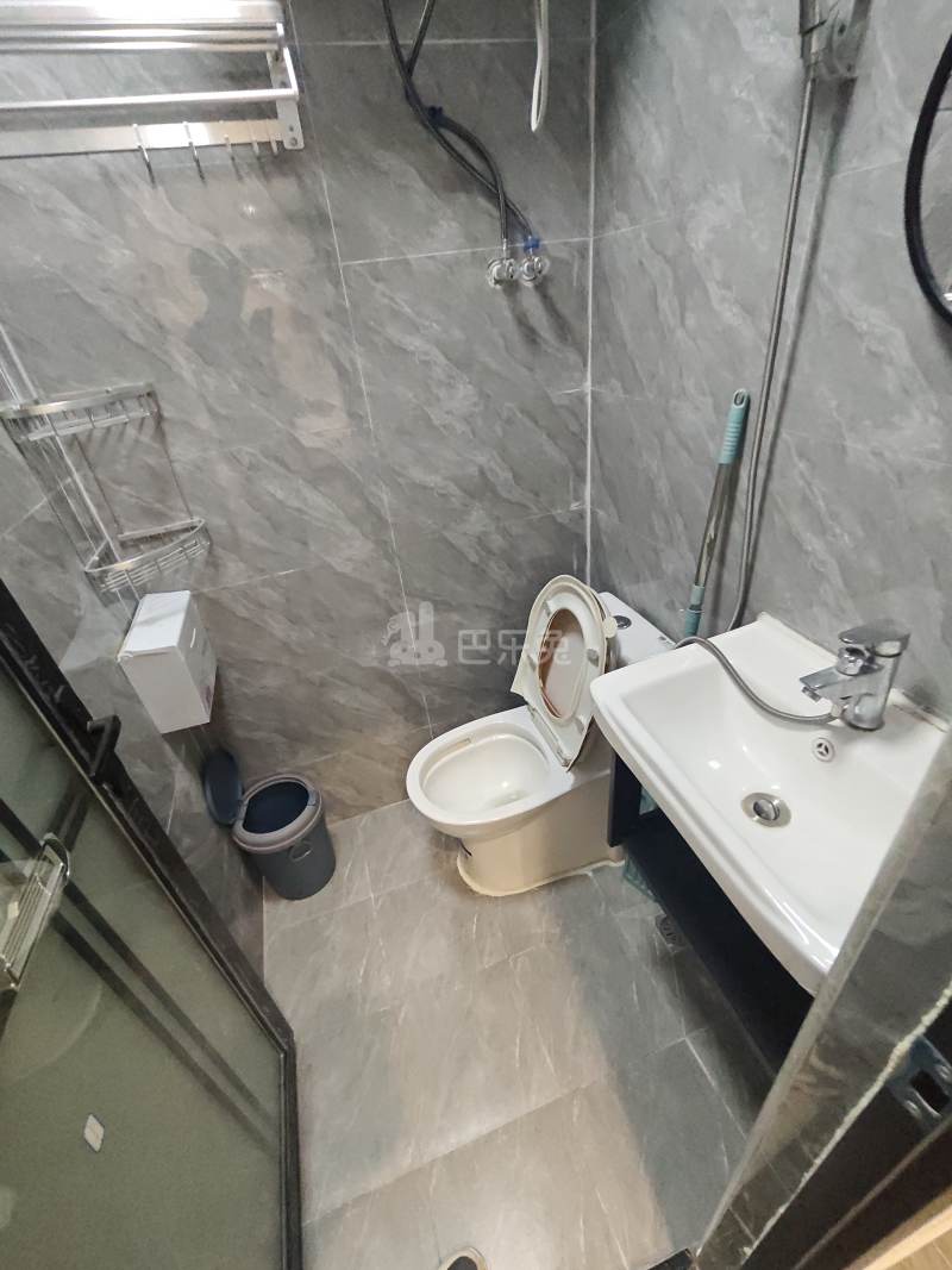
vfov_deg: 98.2
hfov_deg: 81.7
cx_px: 476
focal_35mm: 15
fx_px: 550
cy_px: 635
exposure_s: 1/33.3
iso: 500
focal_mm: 1.91
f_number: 2.2
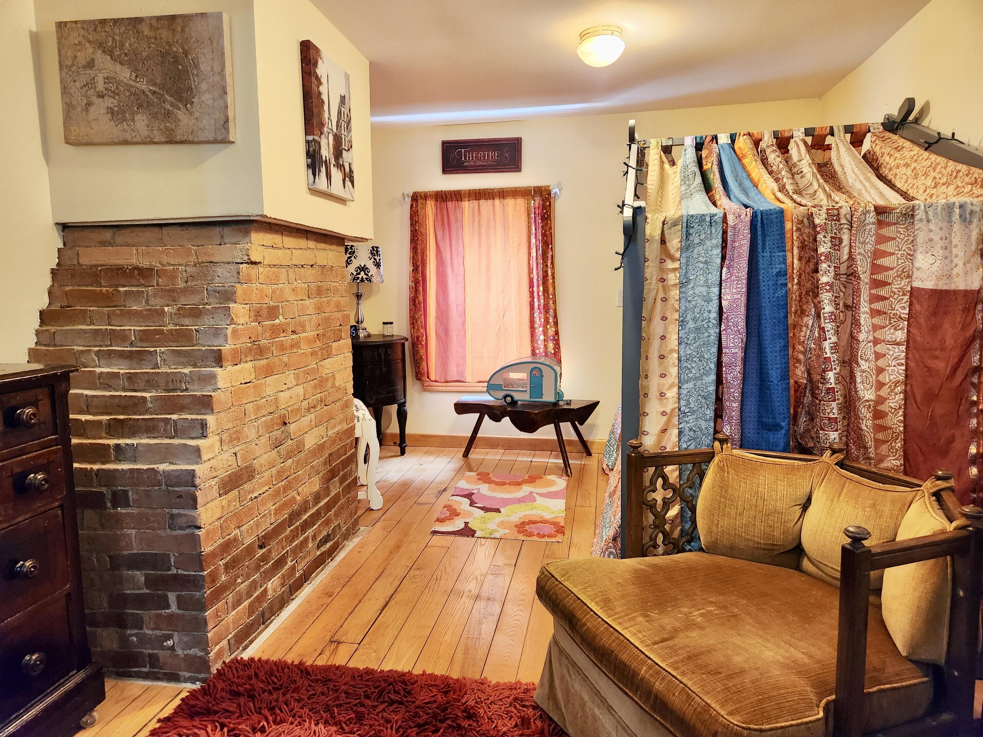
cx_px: 492
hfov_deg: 73.9
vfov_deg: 58.9
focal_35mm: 23
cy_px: 368
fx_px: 653
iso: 400
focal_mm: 5.4
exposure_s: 1/120
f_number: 1.8
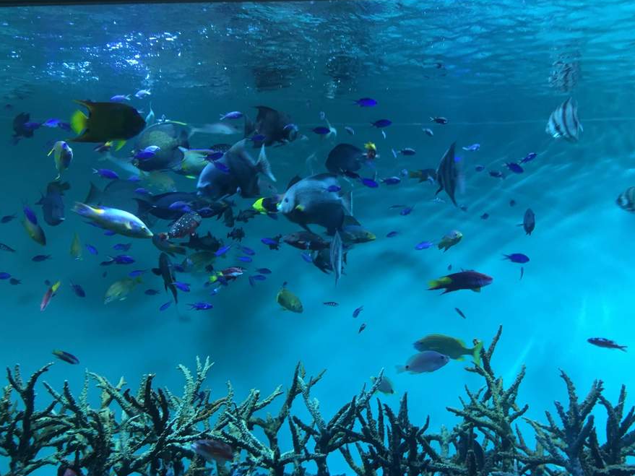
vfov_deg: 42.9
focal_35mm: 33
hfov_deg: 55.3
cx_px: 344
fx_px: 605
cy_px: 232
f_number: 2.2
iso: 125
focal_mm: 4.15
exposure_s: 1/33
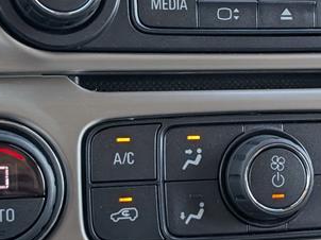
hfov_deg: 18.7
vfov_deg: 14.2
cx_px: 255
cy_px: 101
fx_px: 964
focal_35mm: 104
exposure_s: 1/667
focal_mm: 6.9
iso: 446
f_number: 1.68
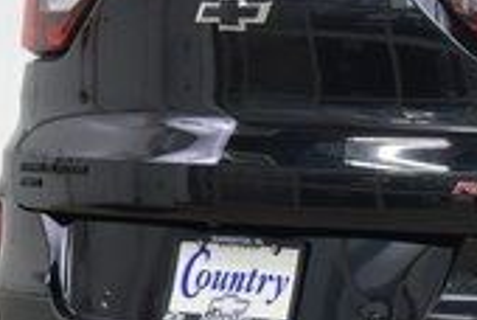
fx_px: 3292
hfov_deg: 8.0
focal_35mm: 248
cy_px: 119
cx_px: 845
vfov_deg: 5.6
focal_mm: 44
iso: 640
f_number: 6.3
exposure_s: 1/15
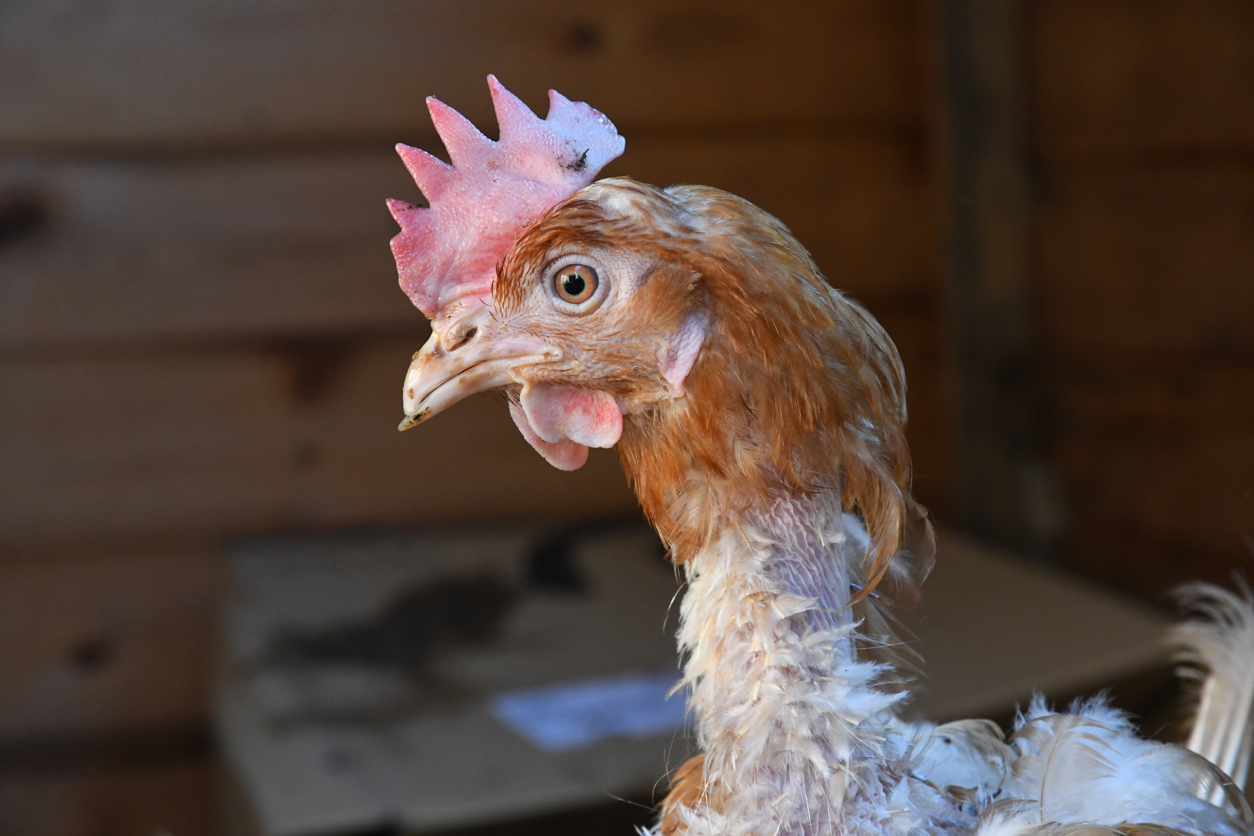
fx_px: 4441
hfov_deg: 16.1
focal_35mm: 128
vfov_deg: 10.8
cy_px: 418
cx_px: 627
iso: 3200
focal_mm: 85
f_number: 8
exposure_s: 1/200
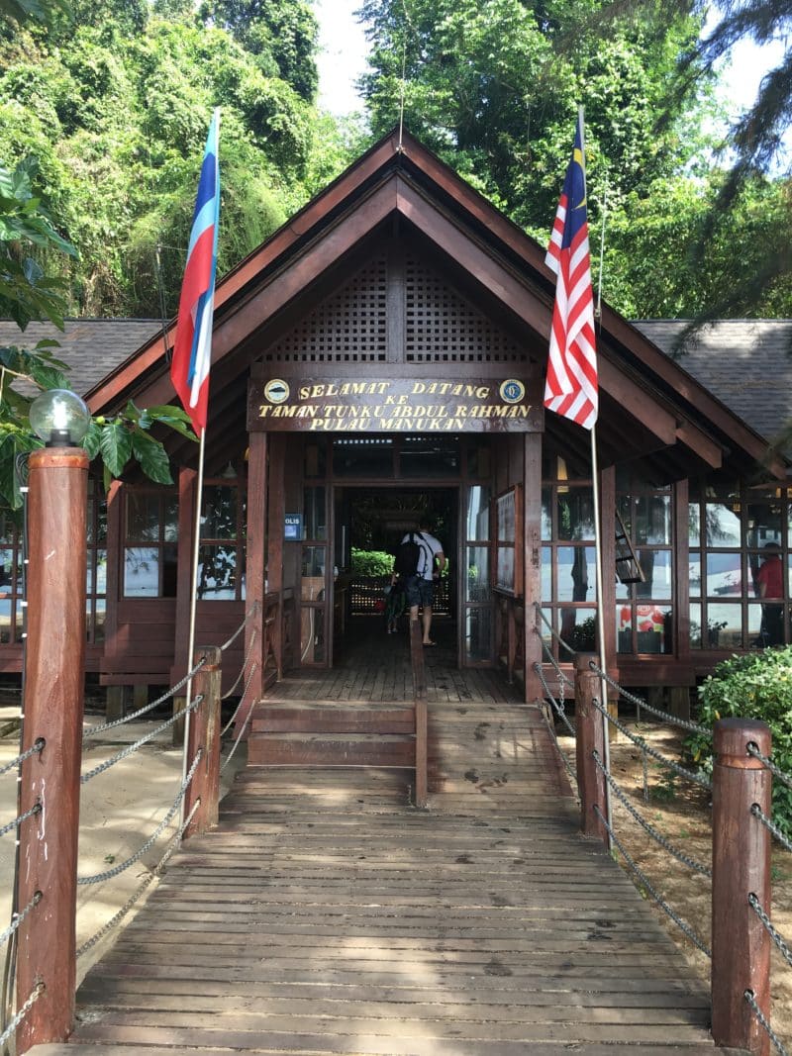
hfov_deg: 48.2
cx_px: 396
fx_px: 885
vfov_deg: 61.7
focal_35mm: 29
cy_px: 528
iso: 25
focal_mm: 4.15
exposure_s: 1/114
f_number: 2.2
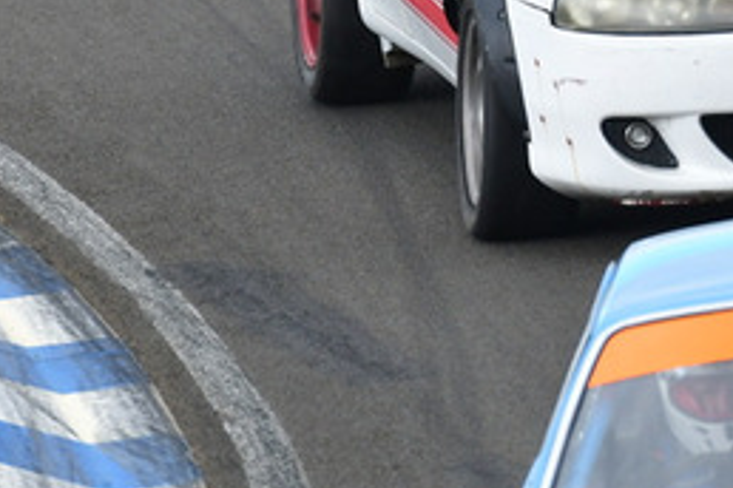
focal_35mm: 1811
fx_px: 36871
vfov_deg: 0.8
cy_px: -96
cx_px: 534
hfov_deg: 1.1
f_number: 7.1
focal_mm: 390
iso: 640
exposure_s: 1/640
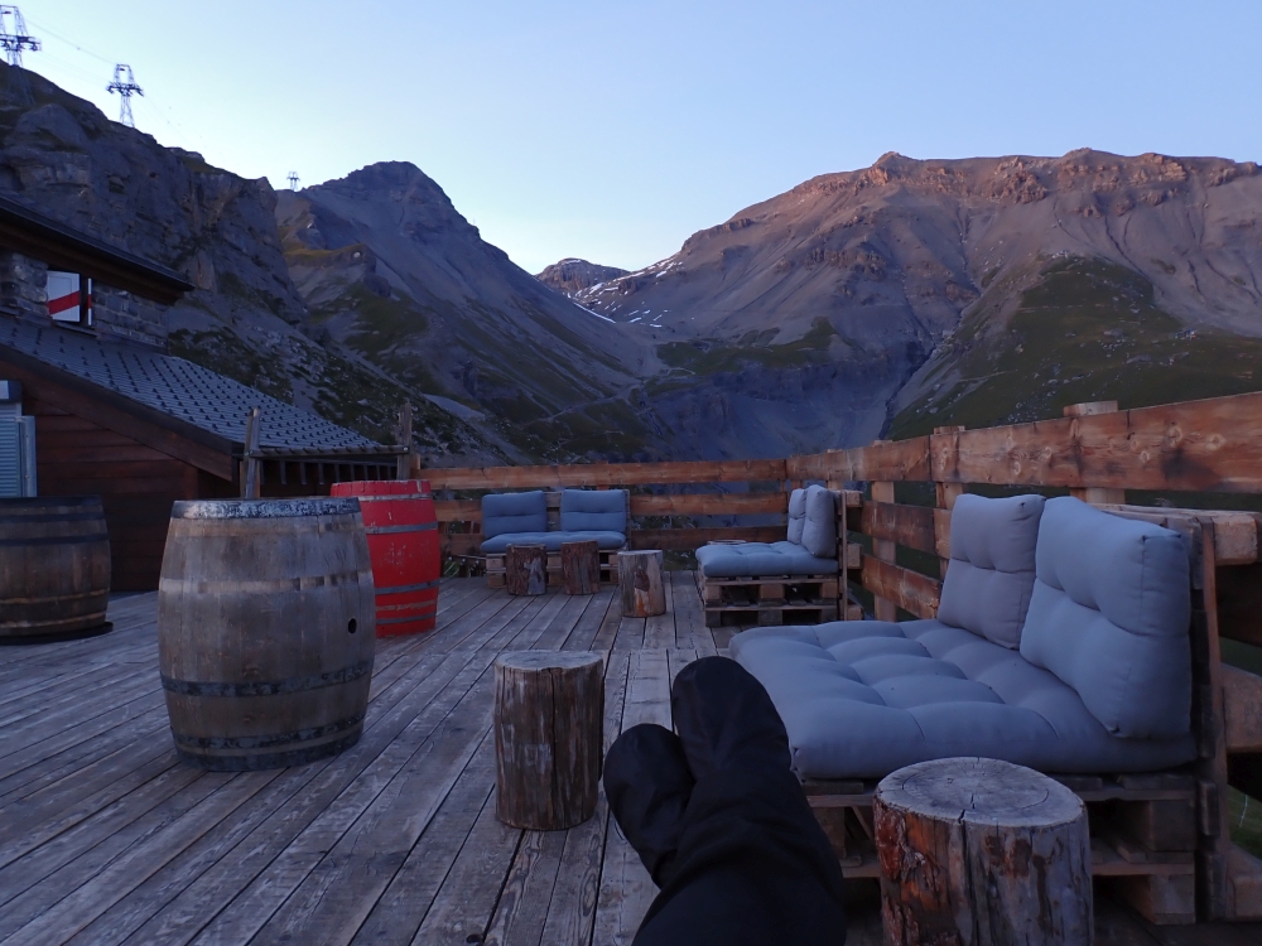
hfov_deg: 69.4
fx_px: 911
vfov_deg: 54.9
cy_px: 473
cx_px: 631
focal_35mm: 25
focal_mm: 4.5
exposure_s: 1/2.5
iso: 100
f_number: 2.8
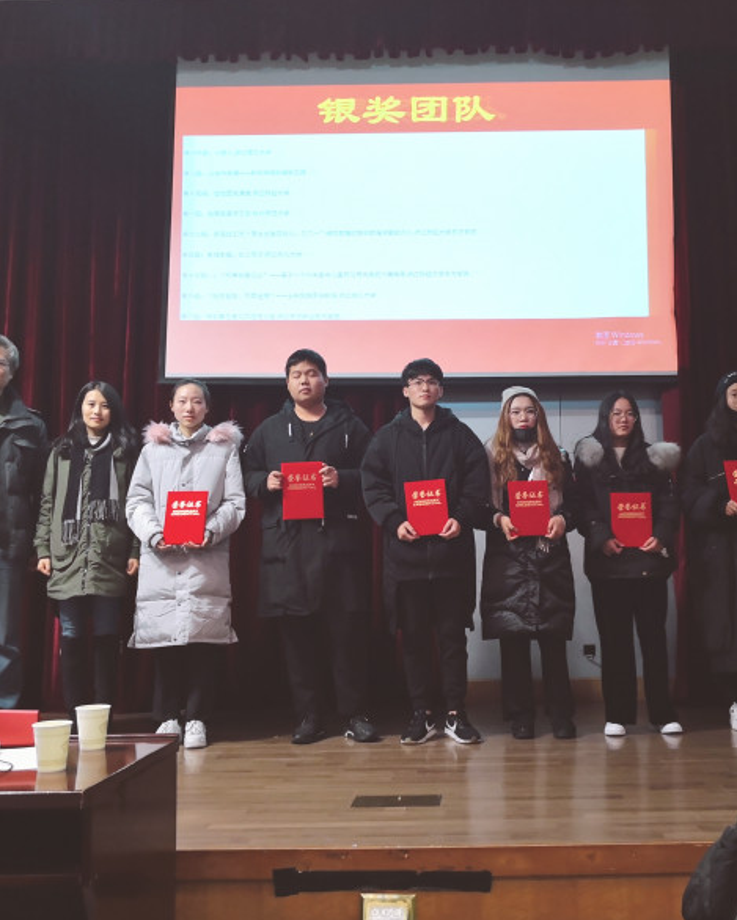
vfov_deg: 50.3
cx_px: 453
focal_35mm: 36
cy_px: 465
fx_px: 981
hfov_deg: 40.9
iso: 400
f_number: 1.6
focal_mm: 3.95
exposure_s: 1/33.3
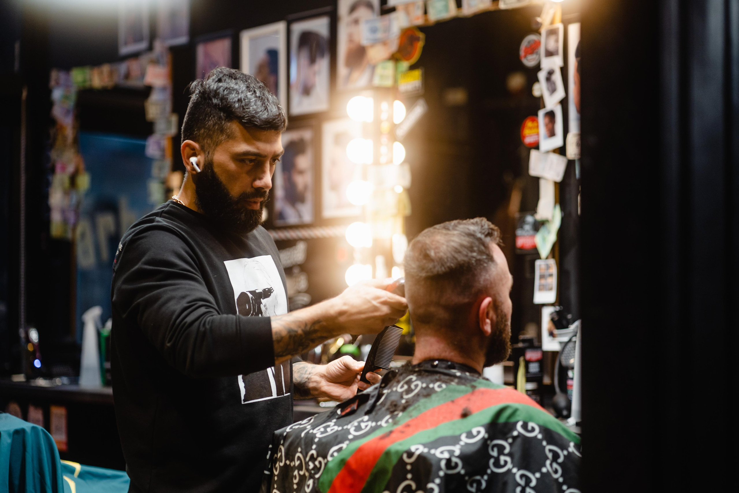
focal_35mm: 85
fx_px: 1745
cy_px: 246
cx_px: 370
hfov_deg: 23.9
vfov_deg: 16.1
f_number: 2.2
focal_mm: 85
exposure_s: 1/125
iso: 400
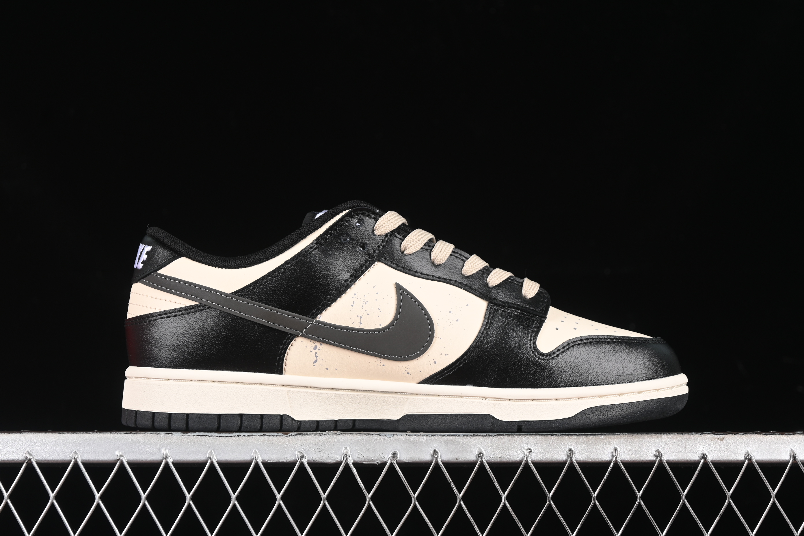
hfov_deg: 27.0
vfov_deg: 18.2
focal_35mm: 75
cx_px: 402
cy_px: 268
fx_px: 1675
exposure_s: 1/60
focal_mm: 50
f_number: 6.3
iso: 160
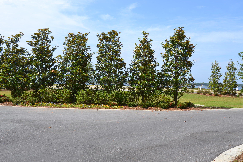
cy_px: 81
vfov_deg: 36.9
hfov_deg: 53.1
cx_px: 122
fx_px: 243
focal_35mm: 36
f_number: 8
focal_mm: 24
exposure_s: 1/250
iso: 100
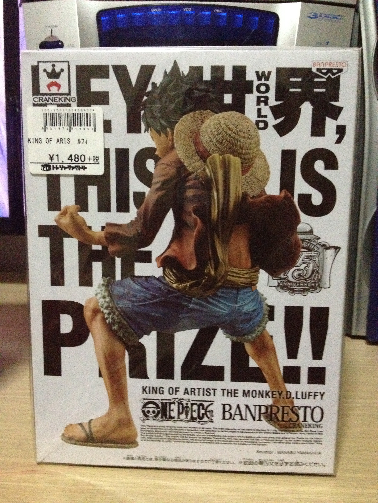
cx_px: 189
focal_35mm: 35
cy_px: 252
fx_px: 510
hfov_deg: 40.7
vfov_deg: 52.6
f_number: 2.4
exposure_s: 1/17
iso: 800
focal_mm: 4.28
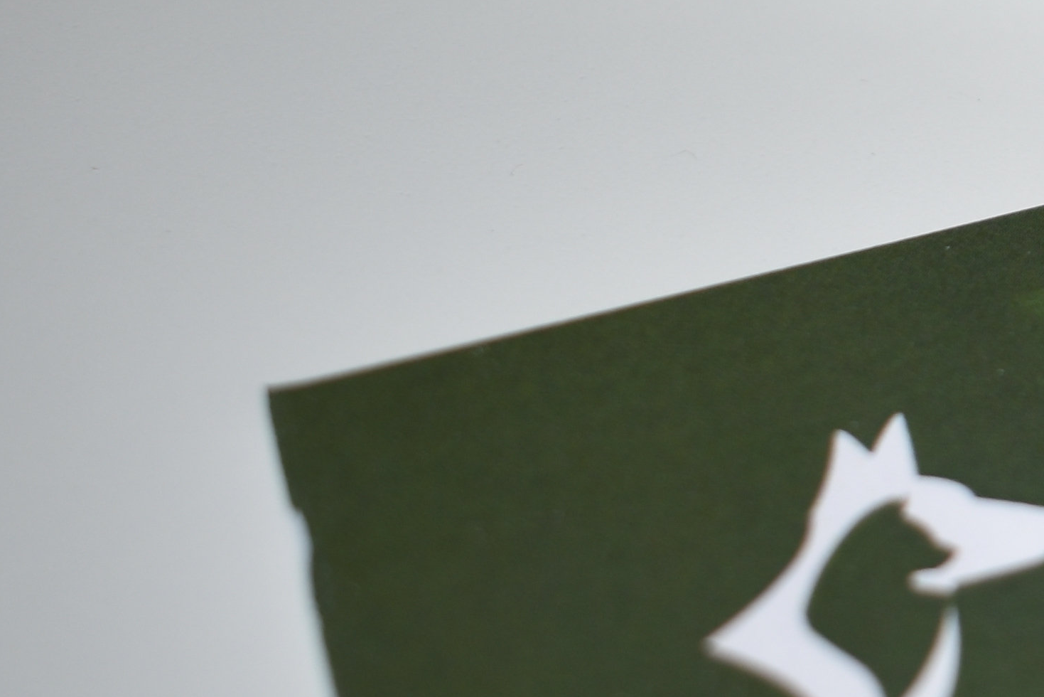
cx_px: 2084
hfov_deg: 12.3
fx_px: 4264
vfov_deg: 9.3
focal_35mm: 147
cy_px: 78
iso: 100
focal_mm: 24
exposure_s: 1/100
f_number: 4
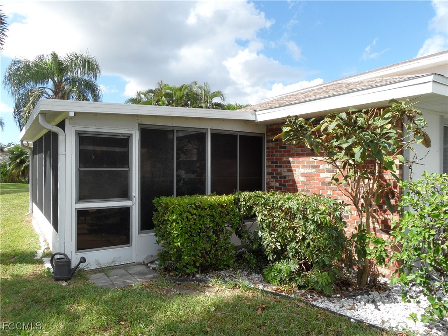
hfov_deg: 71.6
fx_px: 311
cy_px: 168
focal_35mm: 24
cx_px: 224
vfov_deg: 56.8
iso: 80
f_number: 4.6
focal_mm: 3.9
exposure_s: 1/350
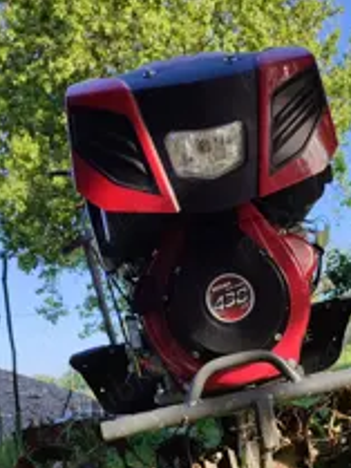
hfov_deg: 31.4
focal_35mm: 46
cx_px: 228
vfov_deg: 38.7
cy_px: 410
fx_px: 621
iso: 50
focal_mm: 5.89
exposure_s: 1/437
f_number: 1.89
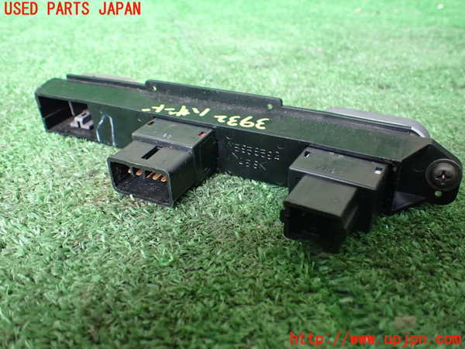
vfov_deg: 46.8
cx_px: 232
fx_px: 403
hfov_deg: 60.0
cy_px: 174
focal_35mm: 30
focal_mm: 5.4
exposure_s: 1/60
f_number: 2.3
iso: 800
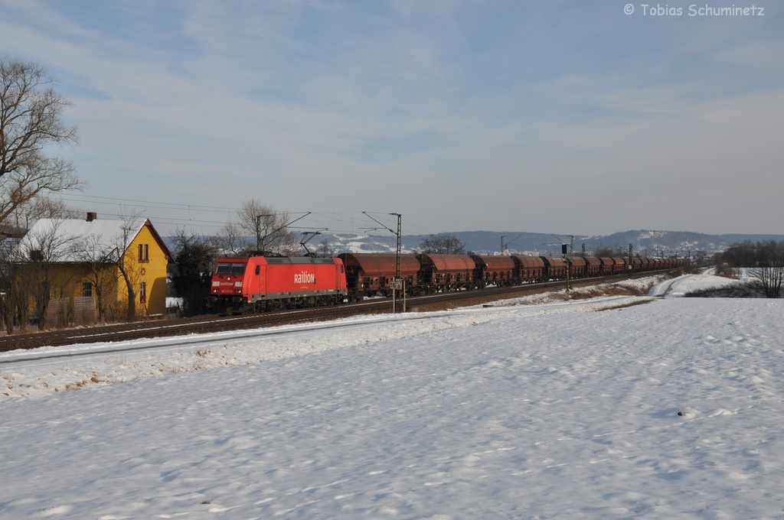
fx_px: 1044
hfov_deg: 41.2
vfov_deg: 28.0
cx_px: 392
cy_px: 260
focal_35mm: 48
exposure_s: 1/500
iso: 200
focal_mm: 32
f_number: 9
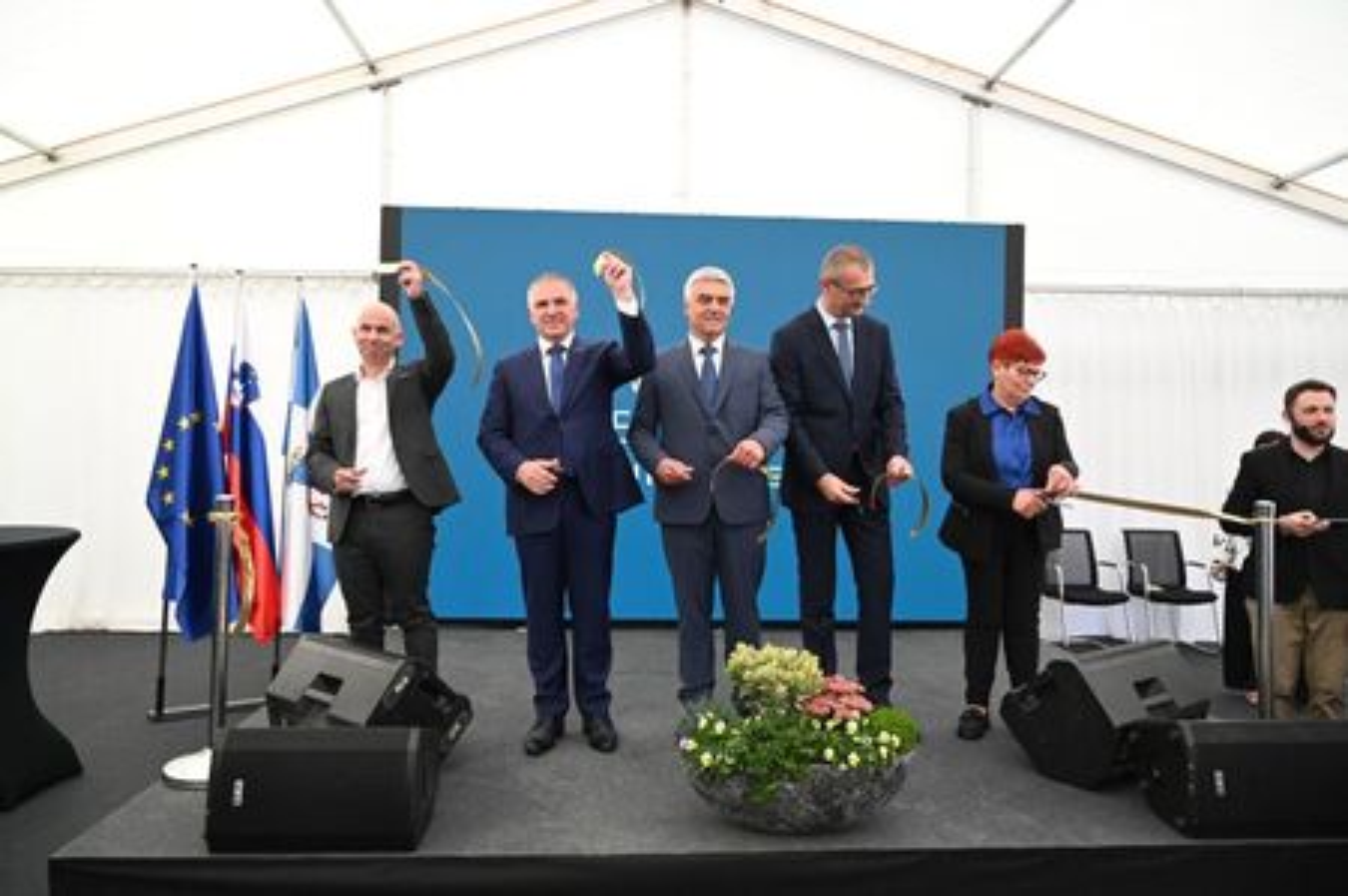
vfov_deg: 53.0
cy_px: 448
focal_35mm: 24
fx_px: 898
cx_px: 674
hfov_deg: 73.8
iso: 2000
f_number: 4
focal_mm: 24
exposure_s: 1/1000
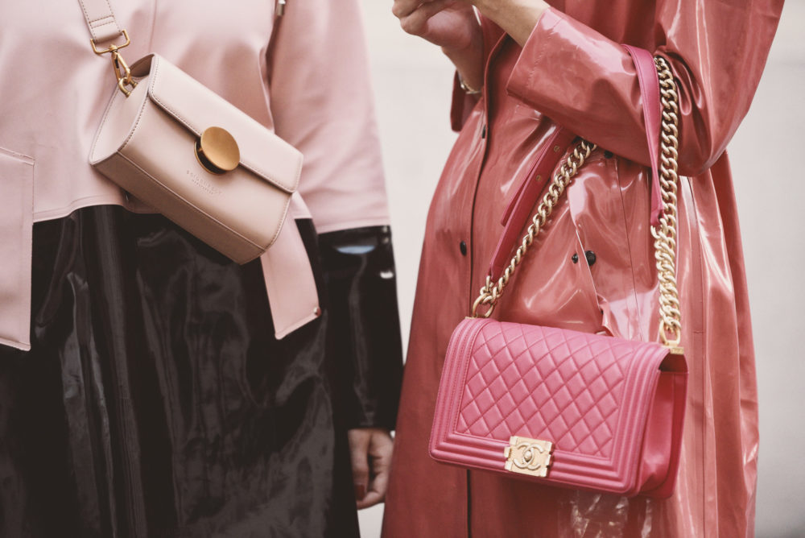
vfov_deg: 7.4
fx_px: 4139
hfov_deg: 11.1
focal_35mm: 185
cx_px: 402
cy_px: 269
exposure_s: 1/400
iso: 3600
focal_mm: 185
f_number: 2.8
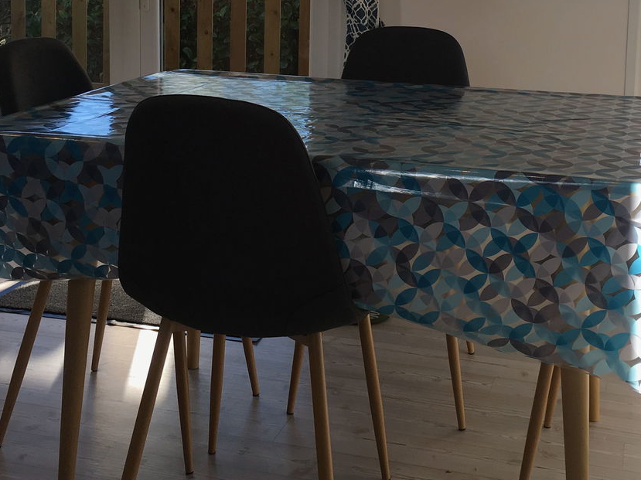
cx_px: 356
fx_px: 1037
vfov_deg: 25.4
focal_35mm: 56
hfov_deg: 34.3
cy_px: 59
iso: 25
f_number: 2.2
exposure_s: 1/229
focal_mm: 4.15
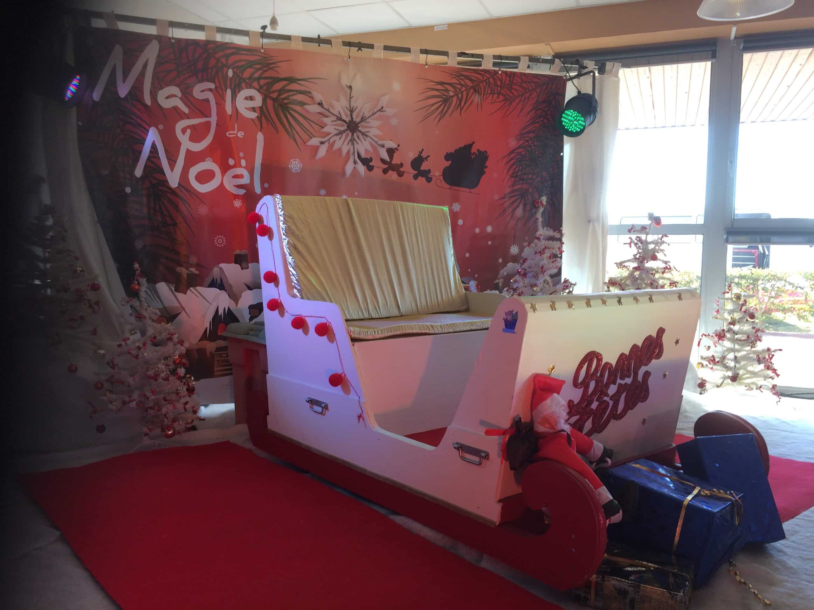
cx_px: 407
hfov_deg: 61.7
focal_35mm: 29
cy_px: 305
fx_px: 682
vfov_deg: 48.2
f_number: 2.2
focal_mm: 4.15
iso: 32
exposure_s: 1/50
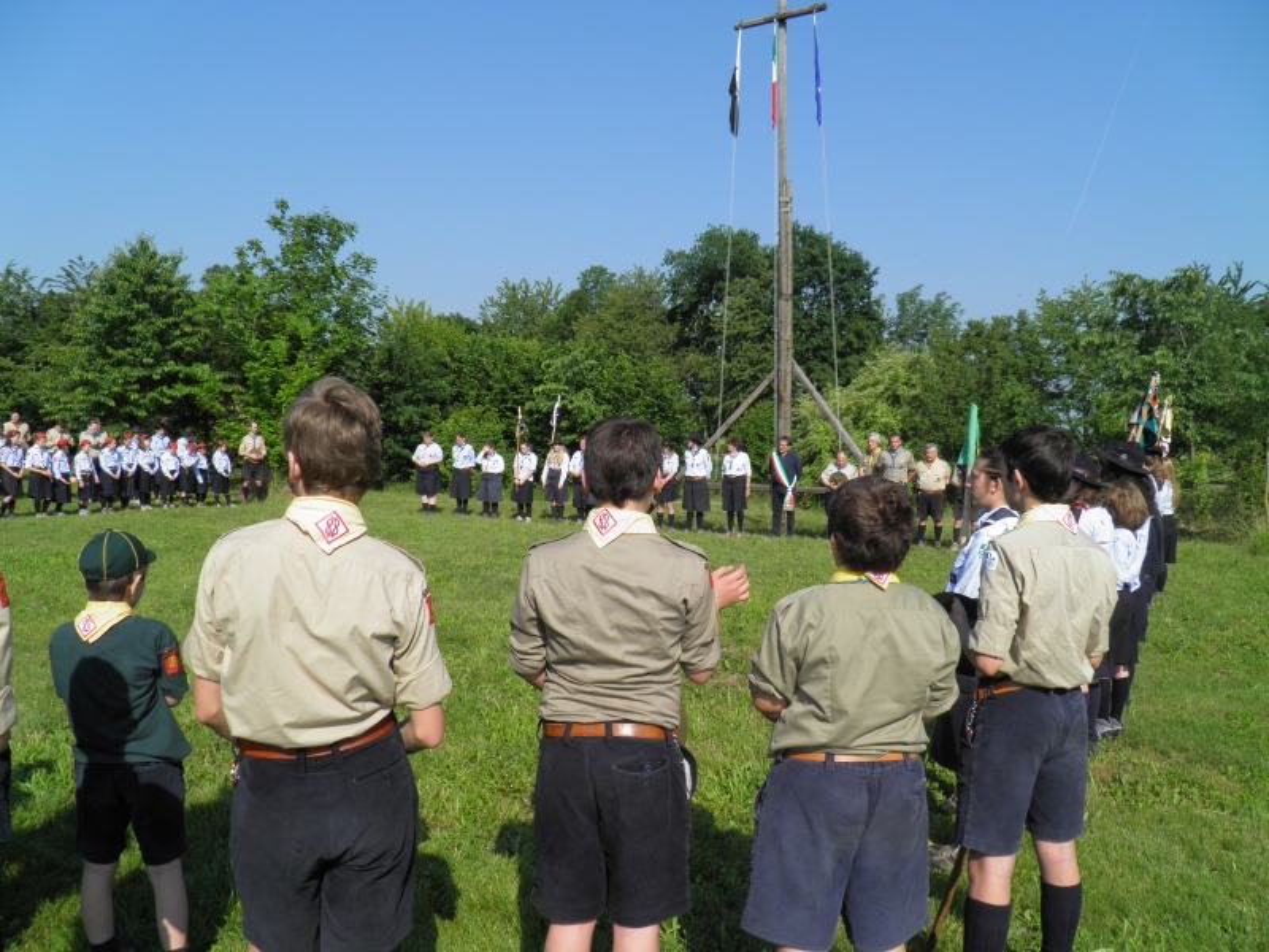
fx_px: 1026
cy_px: 476
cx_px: 634
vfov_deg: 49.7
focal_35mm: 28
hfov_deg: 63.4
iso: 50
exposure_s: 1/800
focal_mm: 4.9
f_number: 3.6
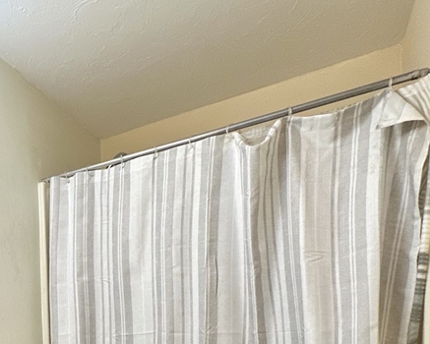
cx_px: 30
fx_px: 407
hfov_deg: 48.7
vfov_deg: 40.1
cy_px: 345
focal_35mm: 32
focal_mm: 2.22
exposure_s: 1/120
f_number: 2.2
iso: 250
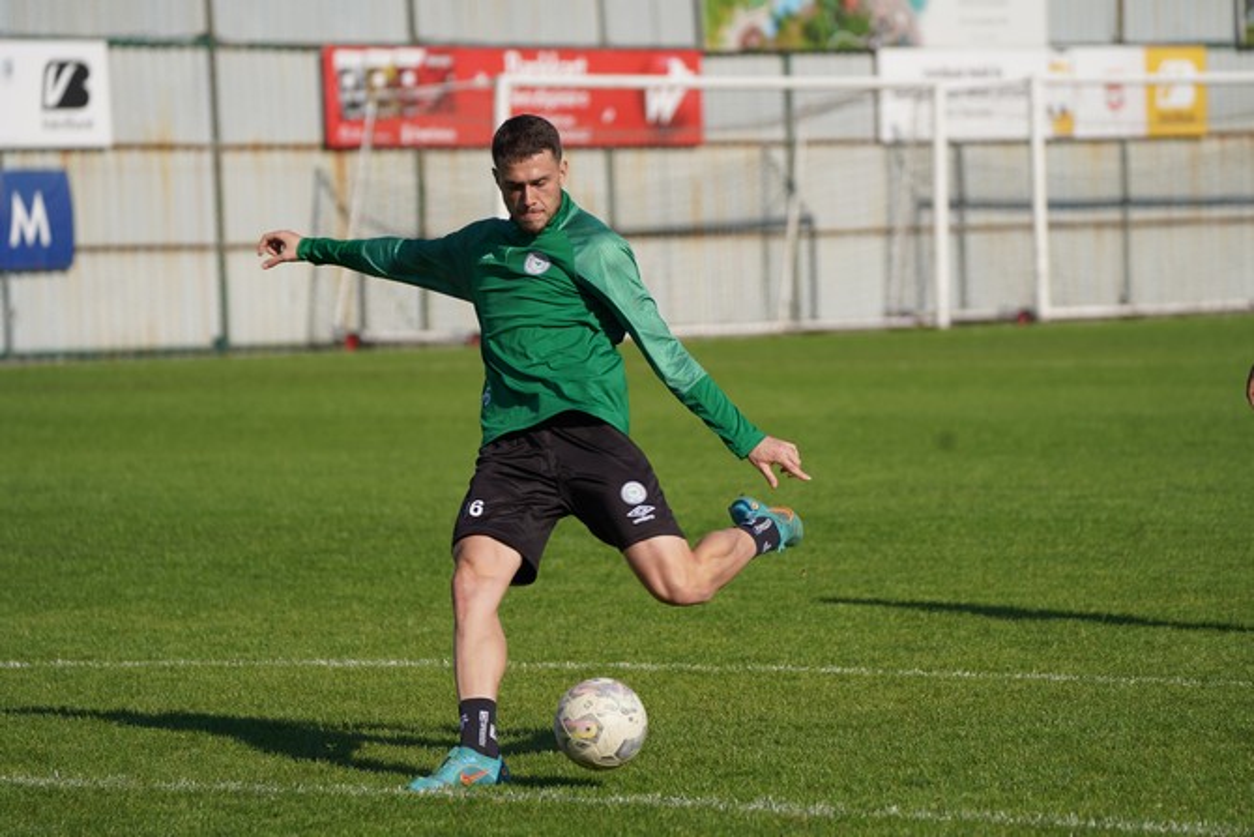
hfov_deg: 8.9
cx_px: 627
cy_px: 418
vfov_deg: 5.9
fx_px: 8083
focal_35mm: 232
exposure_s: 1/800
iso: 100
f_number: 5.6
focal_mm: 232
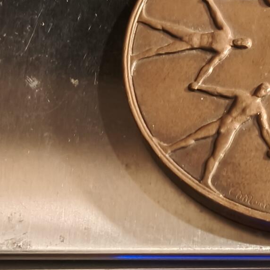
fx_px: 565
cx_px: 228
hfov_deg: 26.2
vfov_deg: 25.8
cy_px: 256
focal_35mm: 64
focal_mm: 2.32
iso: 250
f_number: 2
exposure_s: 1/50
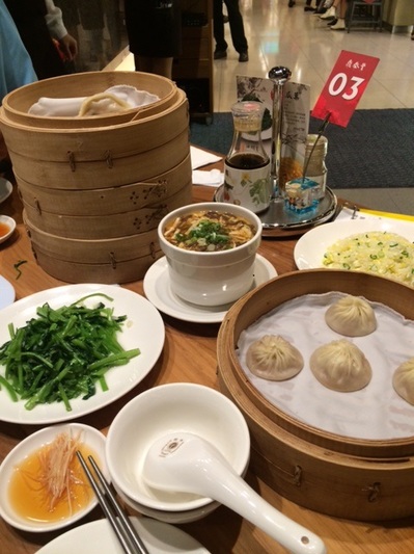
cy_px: 277
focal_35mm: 30
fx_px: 479
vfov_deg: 60.0
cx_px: 207
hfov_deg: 46.7
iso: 64
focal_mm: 4.12
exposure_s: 1/30
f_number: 2.2
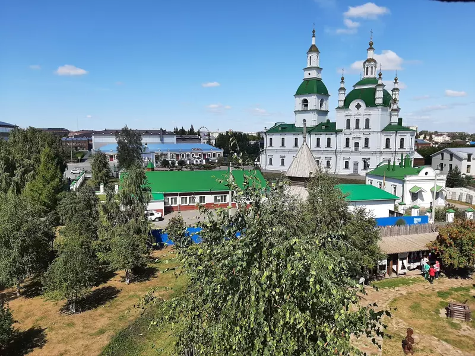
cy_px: 178
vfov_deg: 53.1
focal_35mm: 26
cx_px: 238
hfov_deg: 67.3
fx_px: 357
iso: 40
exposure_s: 1/2976
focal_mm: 3.93
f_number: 1.7
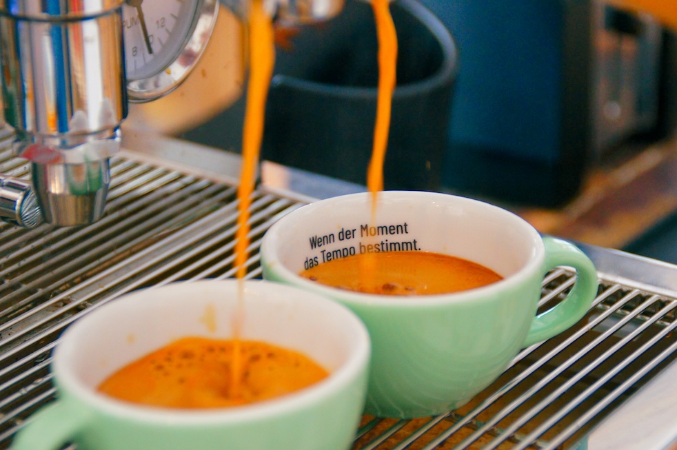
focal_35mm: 135
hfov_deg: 15.2
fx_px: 2537
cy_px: 225
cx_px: 338
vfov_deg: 10.1
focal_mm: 90
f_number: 5.6
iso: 1600
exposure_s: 1/100
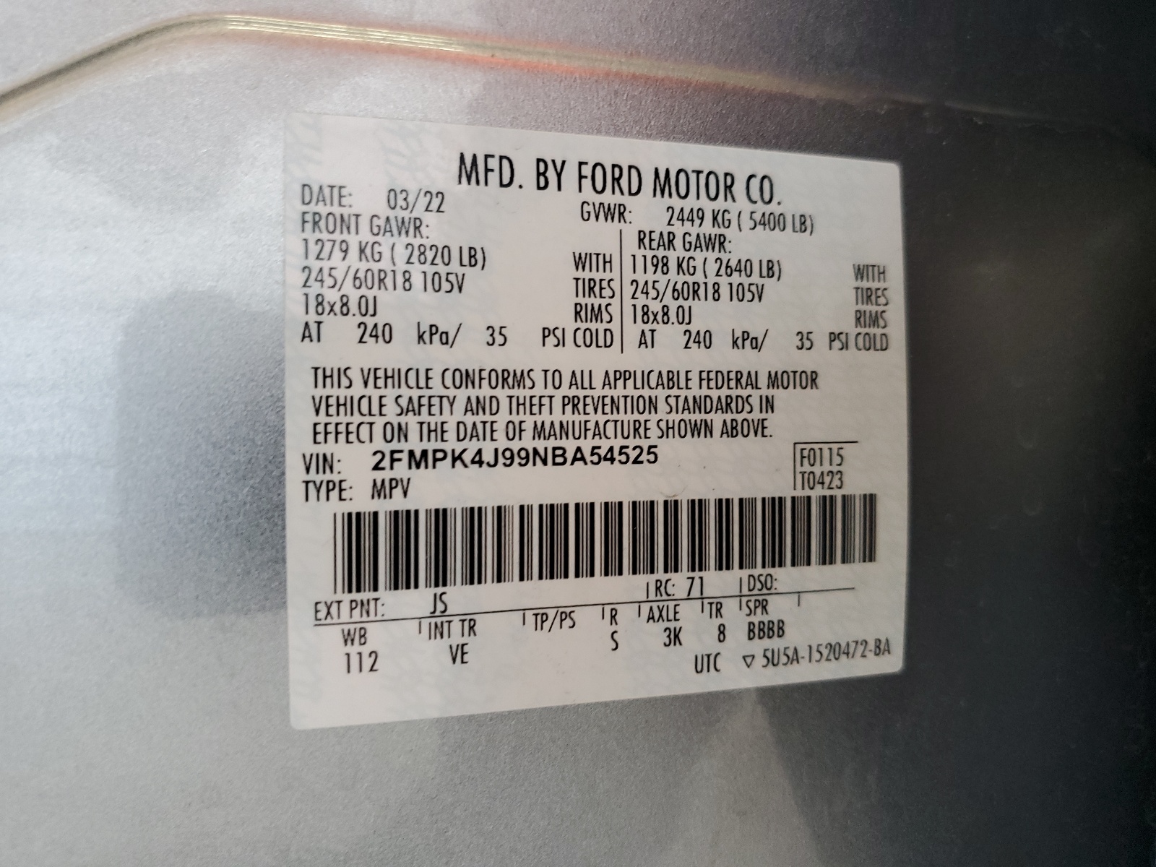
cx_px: 578
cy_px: 434
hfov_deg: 67.3
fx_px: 868
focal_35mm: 26
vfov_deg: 53.1
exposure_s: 1/60.2
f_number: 1.5
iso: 92
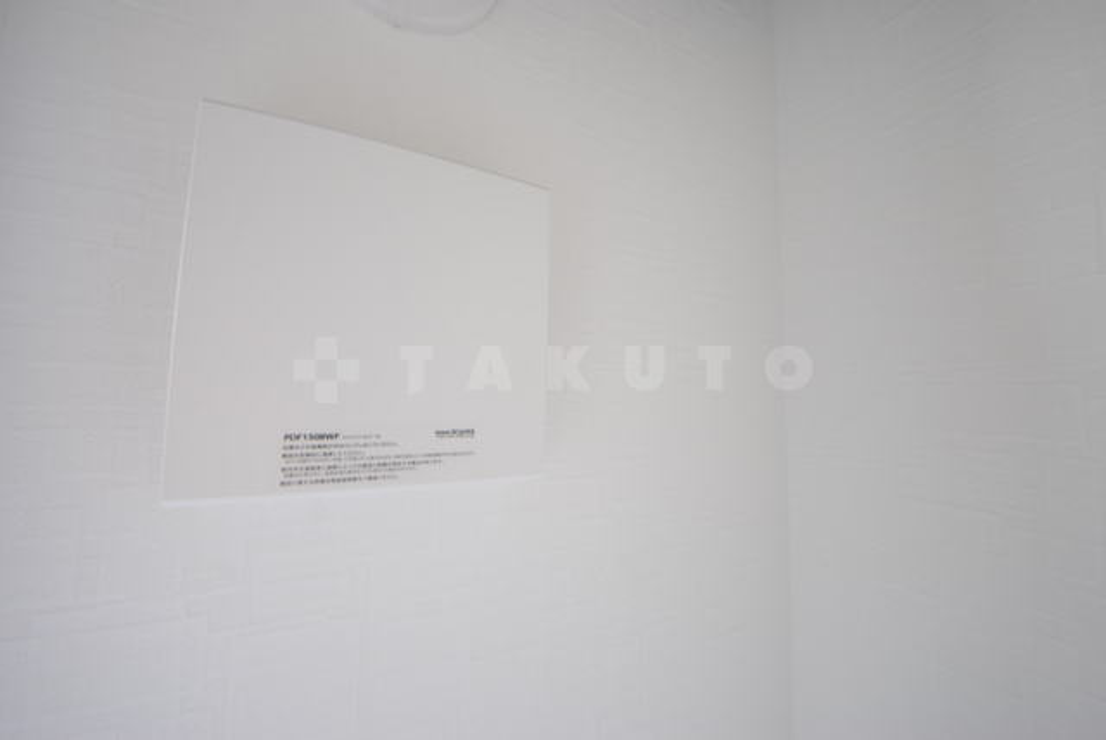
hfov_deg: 109.3
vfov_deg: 86.7
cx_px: 553
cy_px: 370
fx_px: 392
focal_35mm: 13
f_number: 4.5
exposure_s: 1/10
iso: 100
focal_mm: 8.5
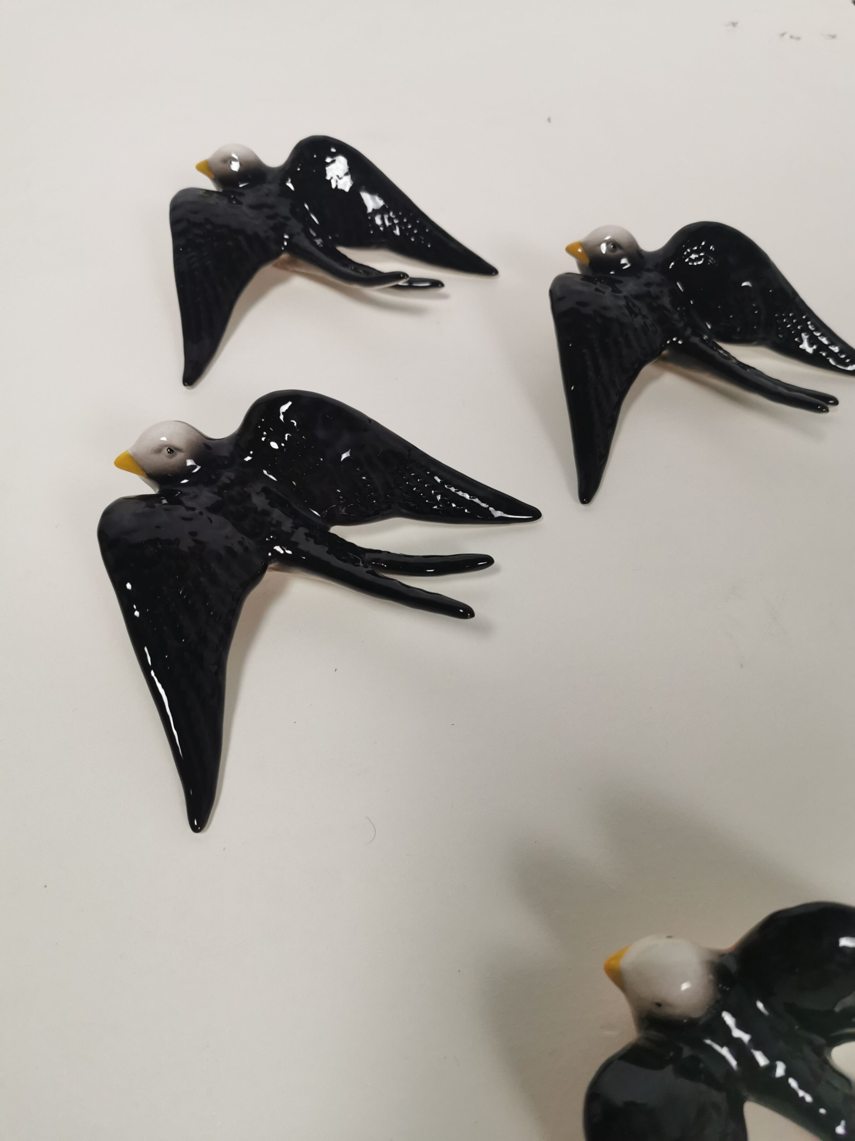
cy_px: 570
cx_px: 428
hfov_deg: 51.4
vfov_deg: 65.3
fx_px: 889
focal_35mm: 27
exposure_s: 1/100
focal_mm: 5.56
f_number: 1.6
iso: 160
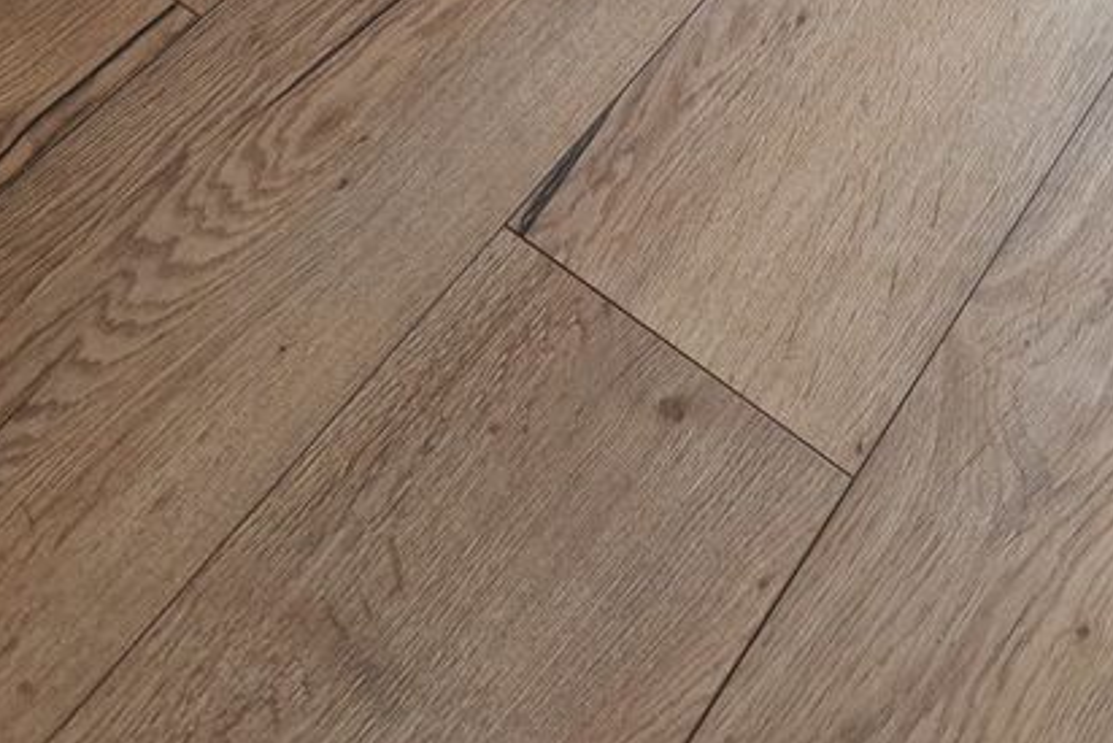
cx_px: 605
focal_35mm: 58
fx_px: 1794
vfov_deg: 20.9
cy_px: -267
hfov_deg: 34.5
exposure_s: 1/100
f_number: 1.8
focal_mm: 5.4
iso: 640
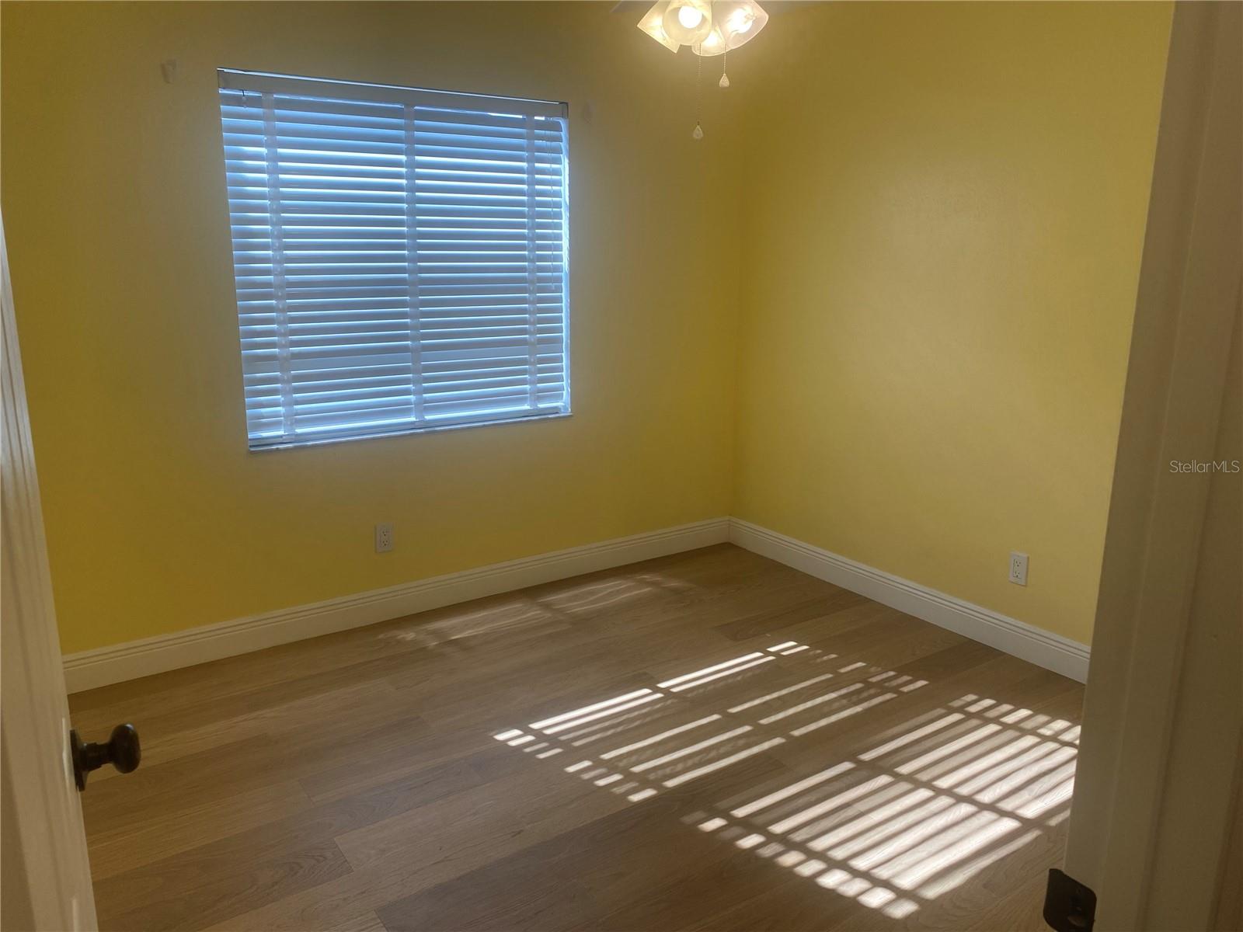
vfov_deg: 53.1
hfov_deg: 67.3
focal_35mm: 26
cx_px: 622
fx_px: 934
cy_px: 466
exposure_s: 1/200
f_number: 1.8
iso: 32
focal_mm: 4.25
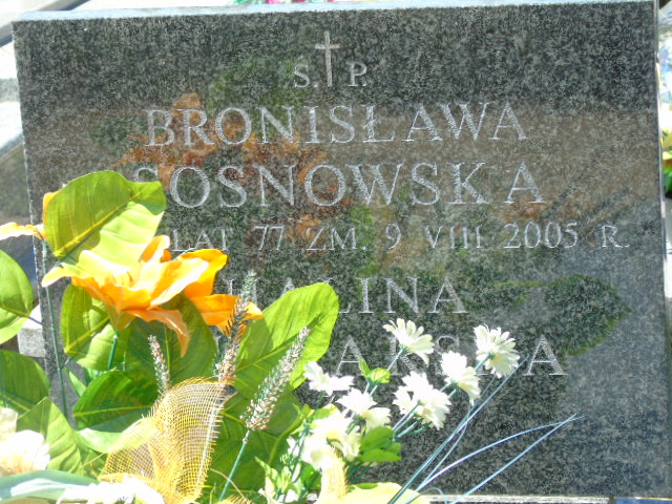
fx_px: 2407
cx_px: 336
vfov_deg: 12.0
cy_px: 252
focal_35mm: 124
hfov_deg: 15.9
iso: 80
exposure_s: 1/125
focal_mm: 22
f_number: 4.6
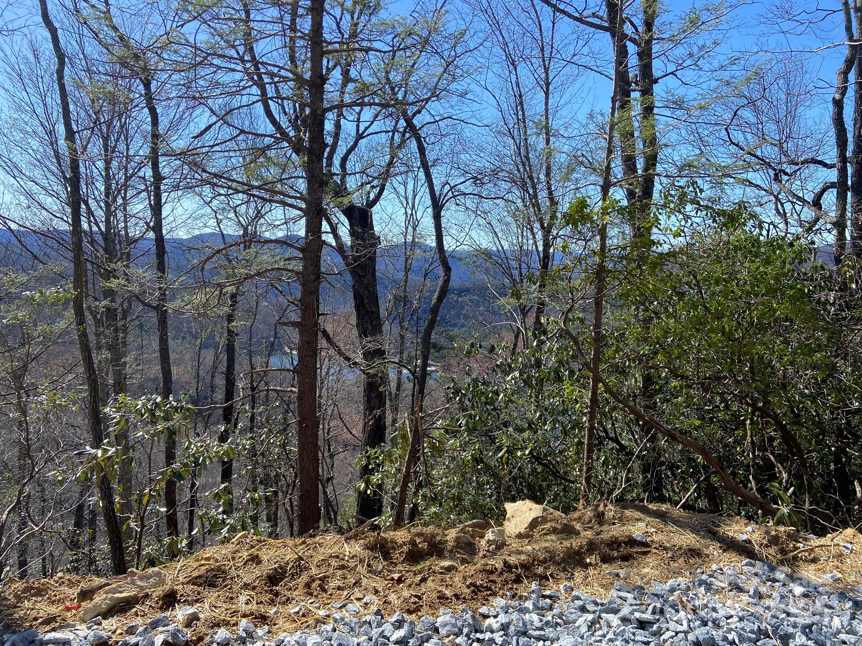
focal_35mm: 26
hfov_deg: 67.3
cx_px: 431
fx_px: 647
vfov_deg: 53.1
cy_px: 323
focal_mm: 4.25
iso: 32
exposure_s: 1/1754
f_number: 1.8
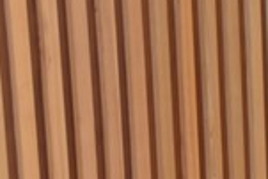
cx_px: 401
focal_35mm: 206
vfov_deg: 6.5
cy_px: 345
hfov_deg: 9.7
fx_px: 1535
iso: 1000
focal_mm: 48
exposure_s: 1/100
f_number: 7.1
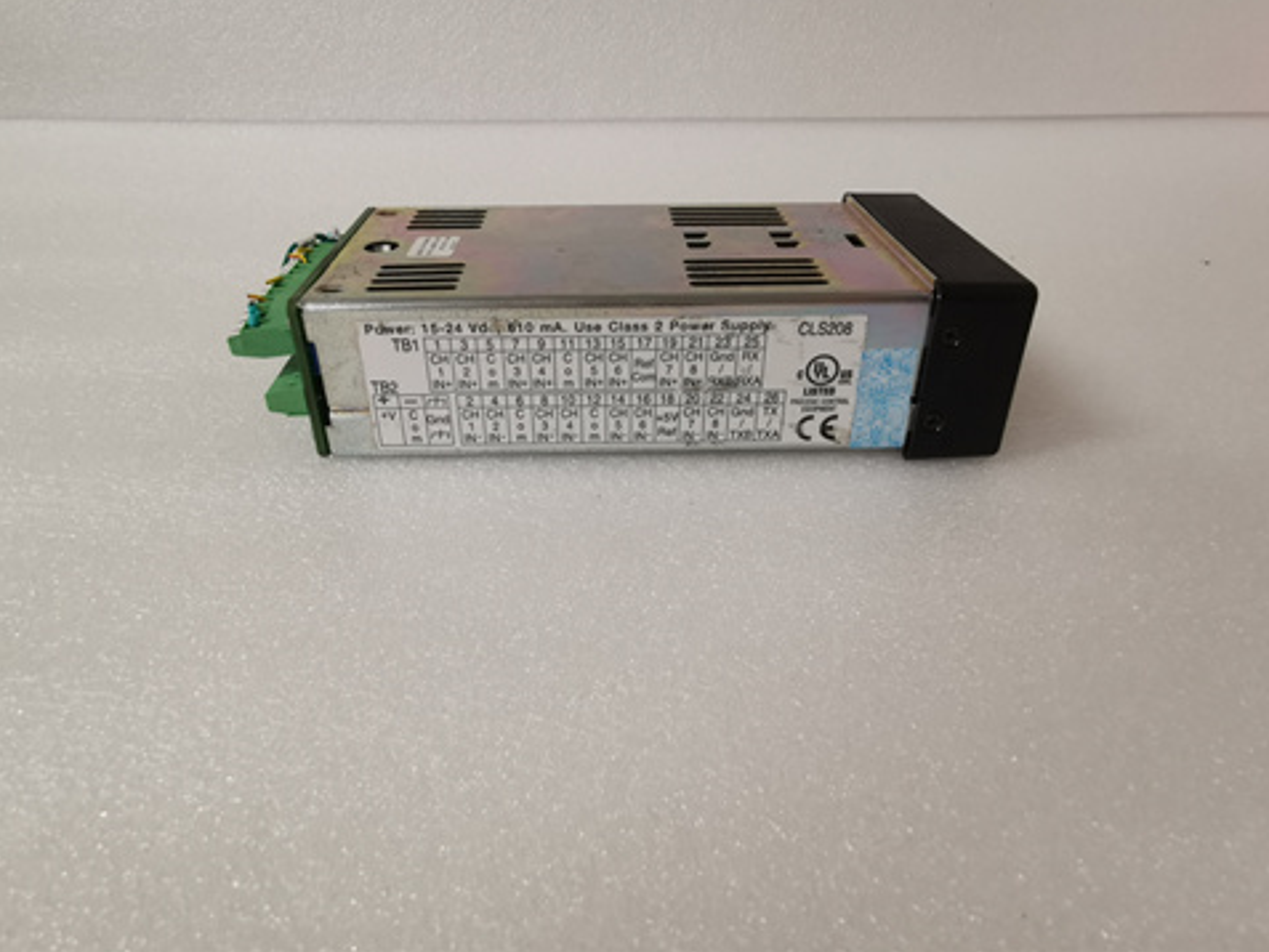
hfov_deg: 76.4
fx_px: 807
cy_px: 459
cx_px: 620
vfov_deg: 61.1
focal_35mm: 22
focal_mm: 3.95
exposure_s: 1/36
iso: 160
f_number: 2.2
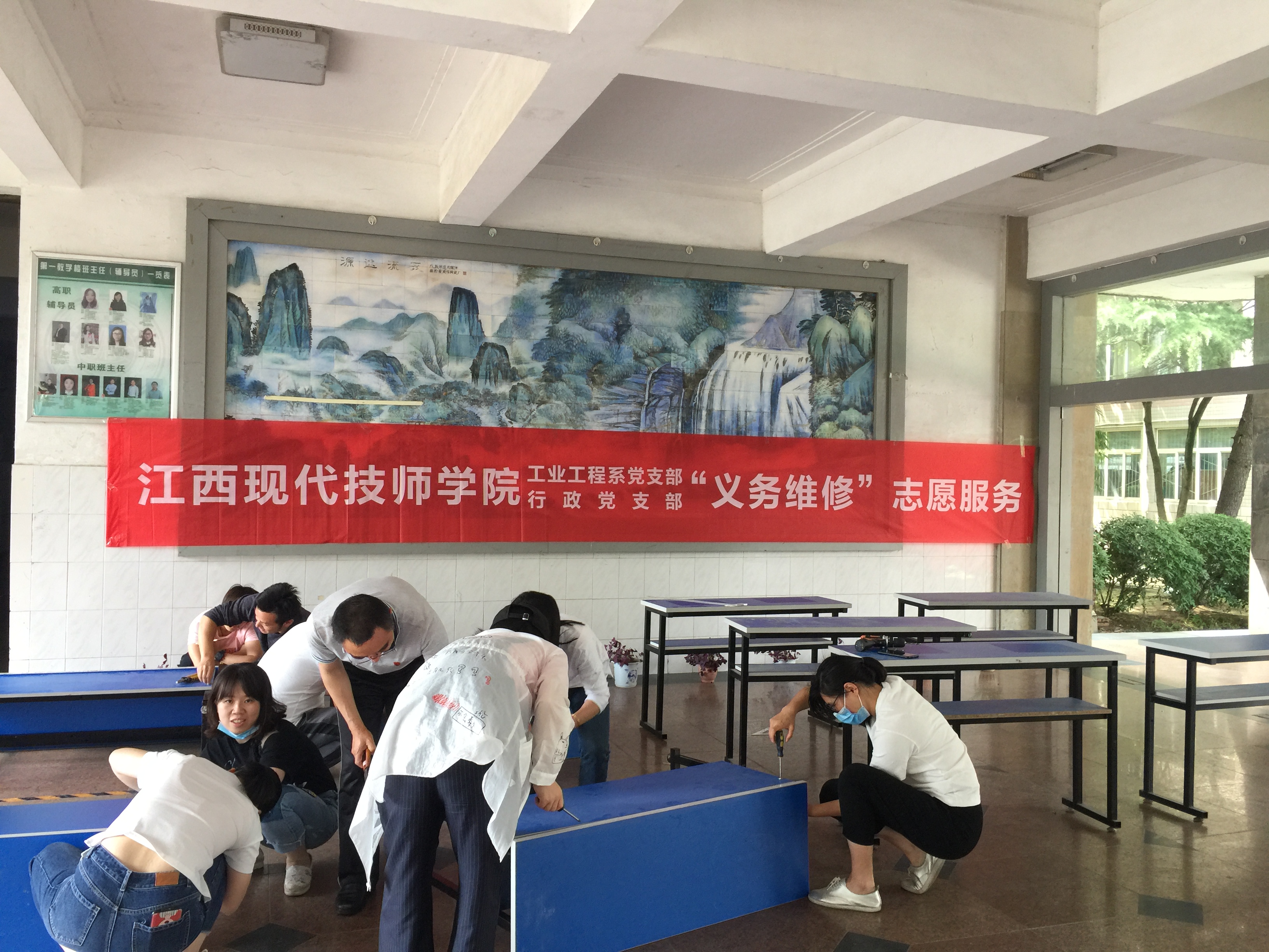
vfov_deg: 48.2
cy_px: 476
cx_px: 634
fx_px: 1063
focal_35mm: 29
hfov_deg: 61.7
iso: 50
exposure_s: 1/33
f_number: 2.2
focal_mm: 4.15
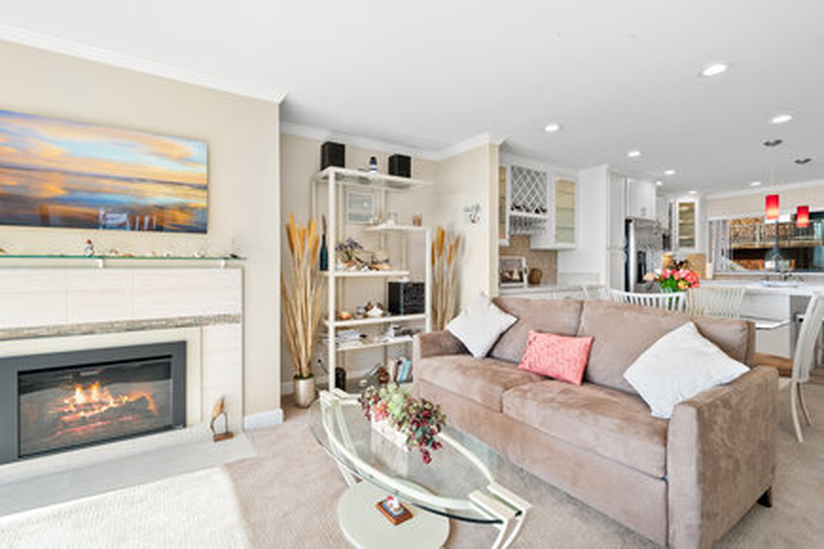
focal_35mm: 16
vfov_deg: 73.7
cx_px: 412
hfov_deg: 96.7
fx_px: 366
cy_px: 274
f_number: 14
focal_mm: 16
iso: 400
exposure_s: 1/8
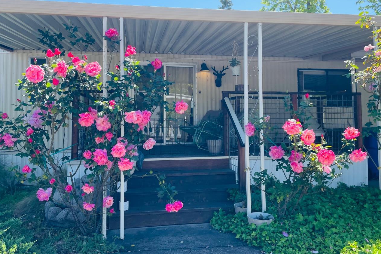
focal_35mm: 32
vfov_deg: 41.0
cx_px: 188
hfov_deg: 58.7
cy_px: 104
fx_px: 339
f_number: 1.6
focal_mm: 4.2
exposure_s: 1/1171
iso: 32
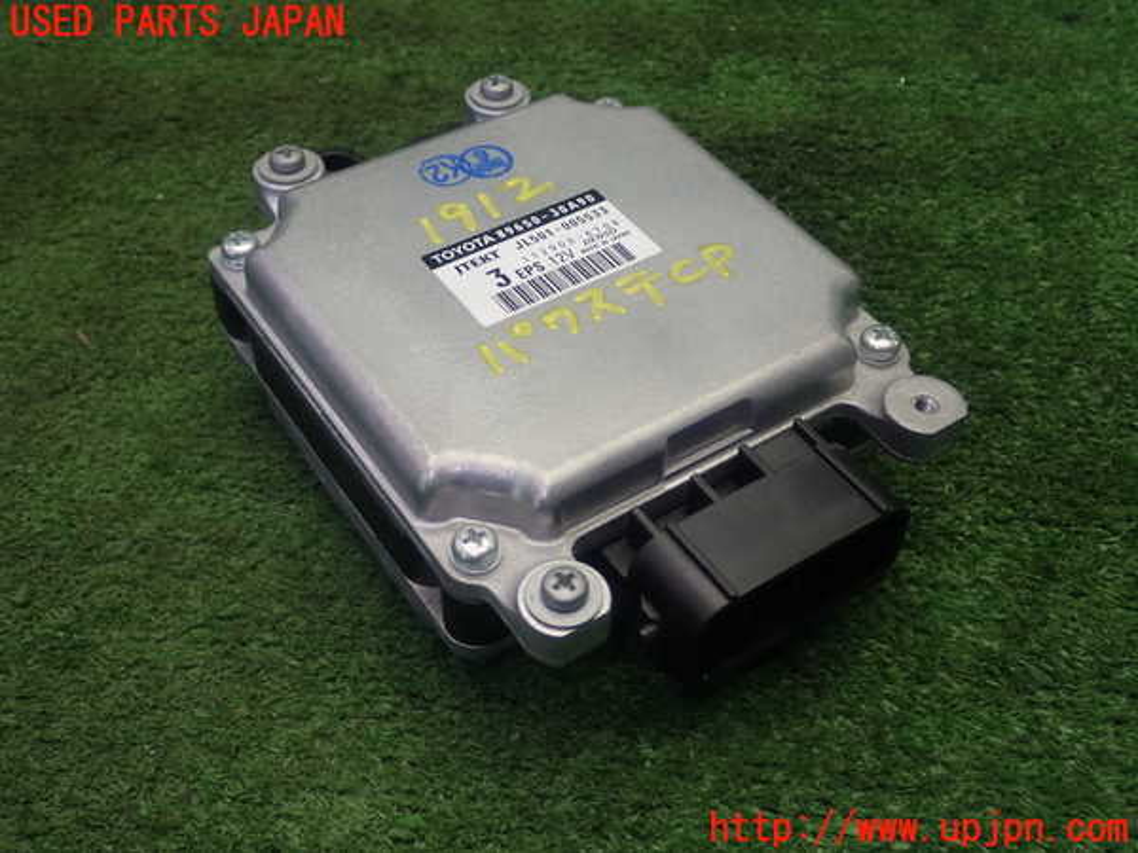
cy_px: 426
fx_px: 1348
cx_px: 569
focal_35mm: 41
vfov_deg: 35.1
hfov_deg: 45.8
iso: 200
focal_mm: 7.31
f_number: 2.8
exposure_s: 1/60
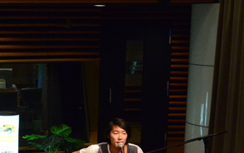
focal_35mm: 114
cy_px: 151
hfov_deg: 17.3
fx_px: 758
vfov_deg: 11.4
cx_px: -65
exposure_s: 1/400
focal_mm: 40
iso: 4000
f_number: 4.2
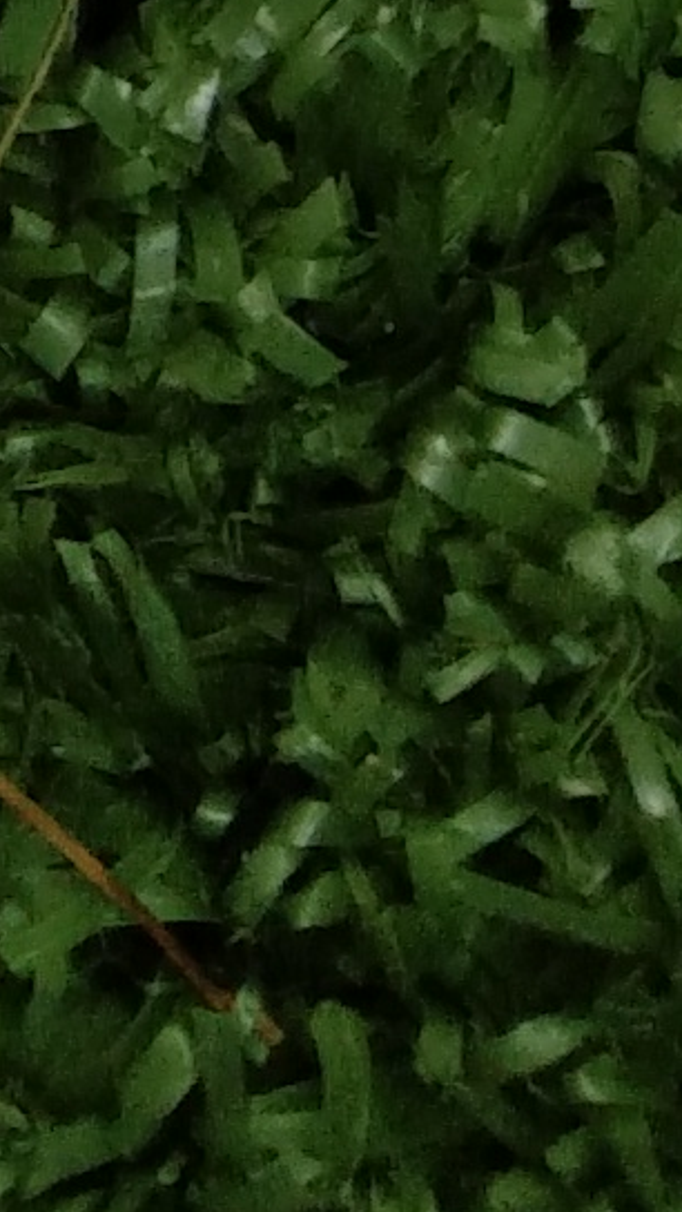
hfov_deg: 4.5
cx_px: -1841
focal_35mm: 250
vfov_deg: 7.2
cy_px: -3026
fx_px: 8037
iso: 71
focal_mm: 3.65
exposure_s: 1/100
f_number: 2.2
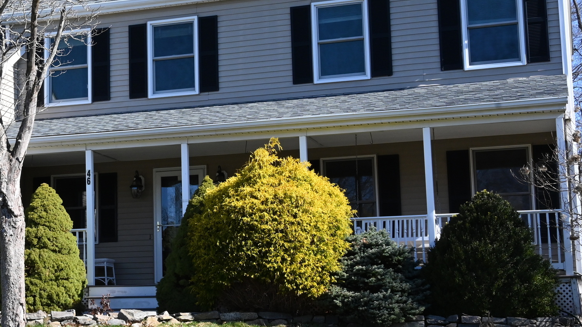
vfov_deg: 16.1
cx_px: 89
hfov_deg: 27.5
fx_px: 1157
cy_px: 158
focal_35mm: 75
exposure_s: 1/640
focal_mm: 35
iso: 1250
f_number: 13
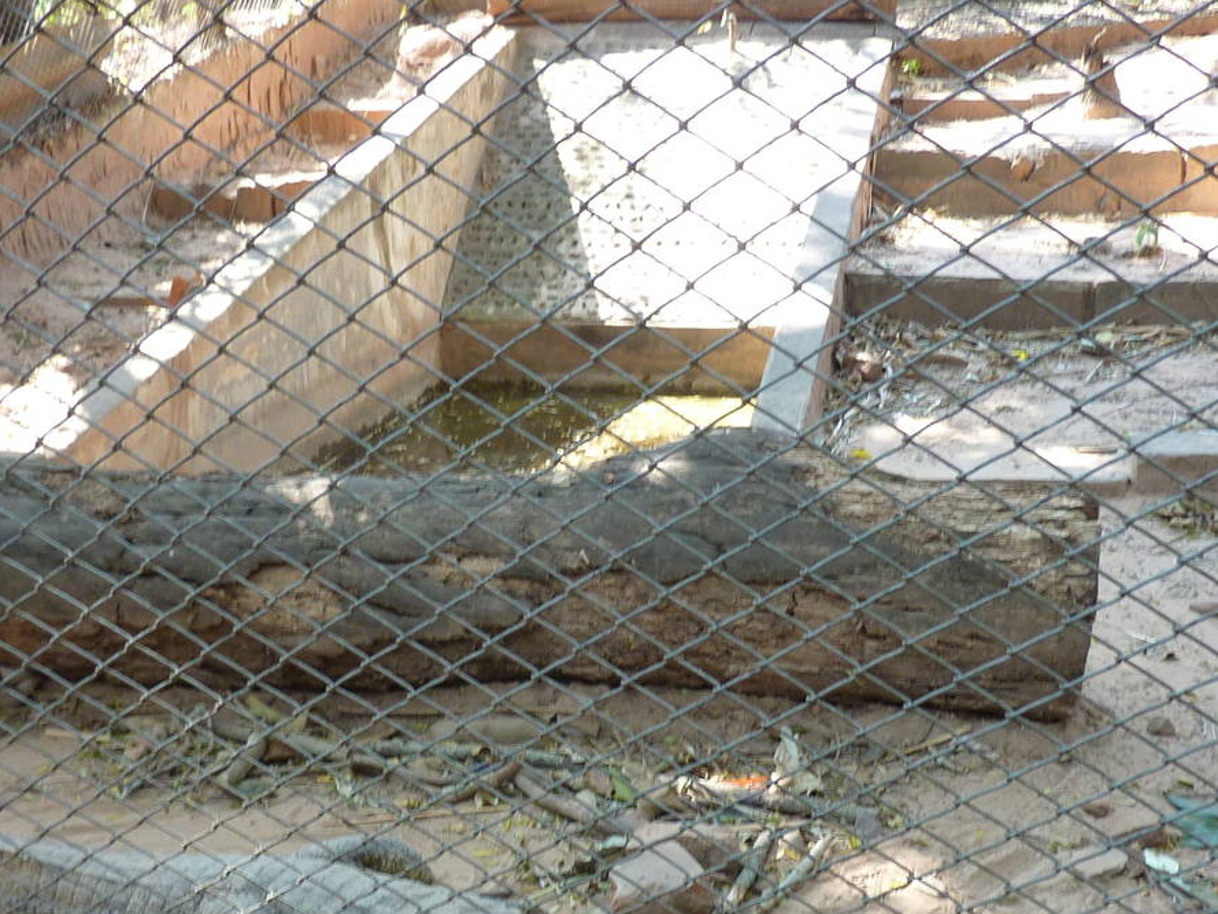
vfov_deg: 31.7
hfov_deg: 42.1
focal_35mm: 45
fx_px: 1584
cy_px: 666
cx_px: 599
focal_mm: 4.1
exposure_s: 1/30
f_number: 3.3
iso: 80
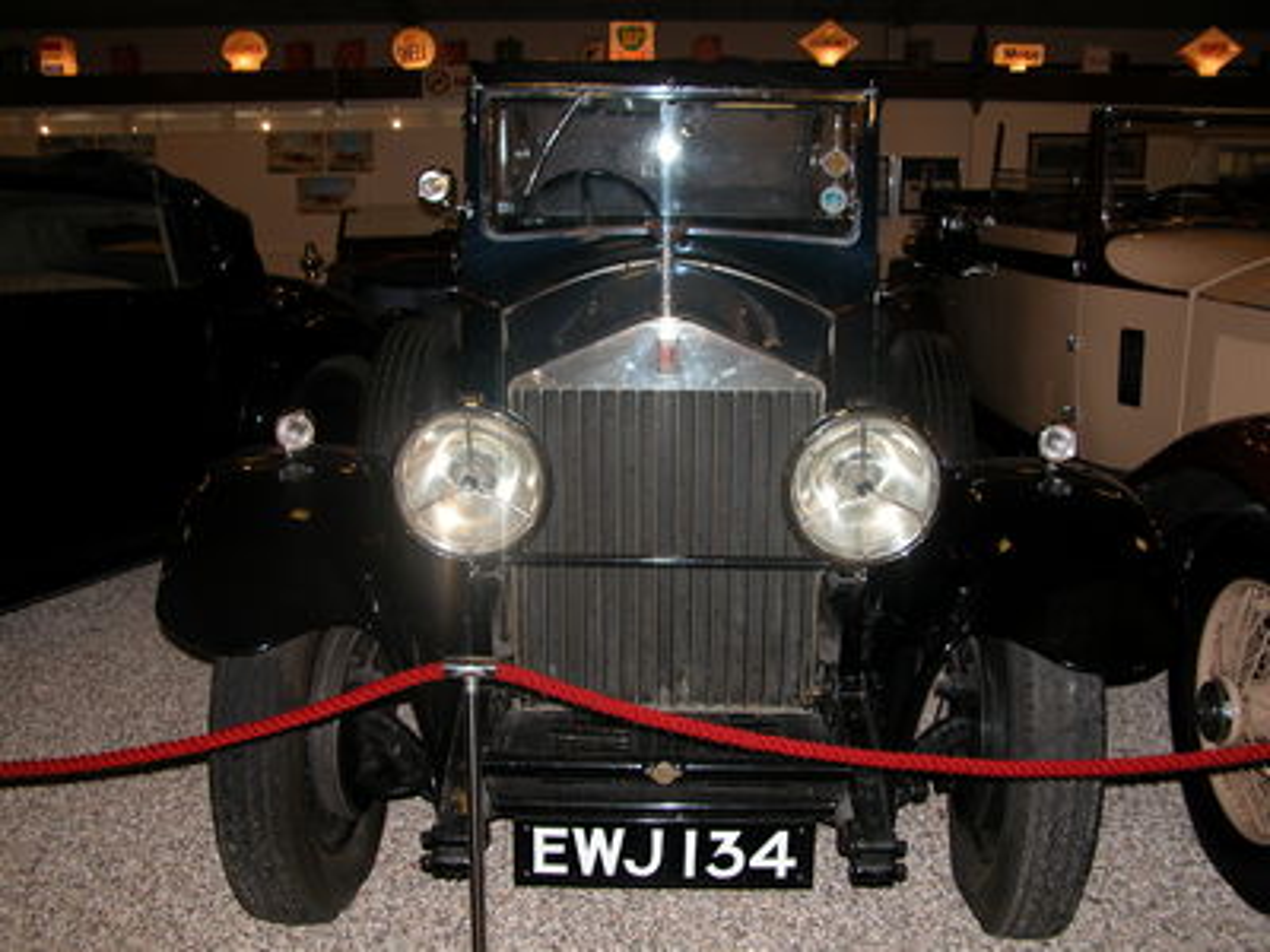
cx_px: 635
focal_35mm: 35
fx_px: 1284
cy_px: 476
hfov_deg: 52.6
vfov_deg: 40.7
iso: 100
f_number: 2.8
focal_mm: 8.9
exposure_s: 1/60
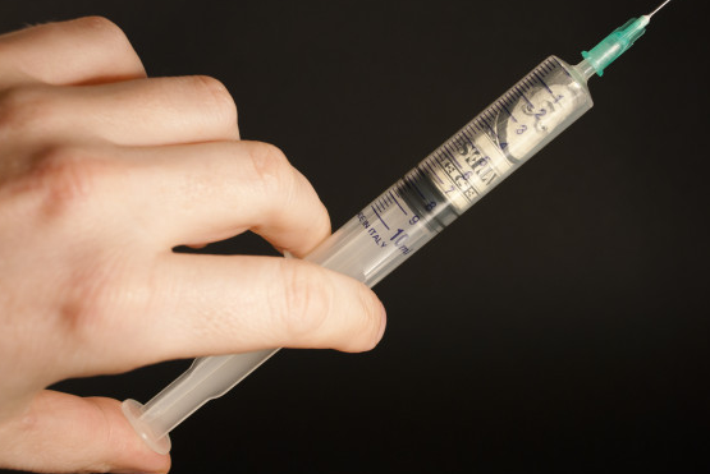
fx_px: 1495
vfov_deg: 18.0
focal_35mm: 76
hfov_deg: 26.7
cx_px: 411
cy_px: 220
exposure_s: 1/80
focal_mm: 35
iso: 200
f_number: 5.6
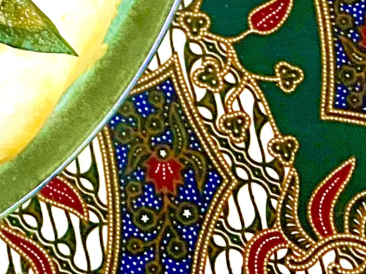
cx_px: -347
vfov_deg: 12.4
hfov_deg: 14.8
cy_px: -180
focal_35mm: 111
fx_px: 1174
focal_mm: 5.7
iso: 640
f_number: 1.5
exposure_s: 1/32
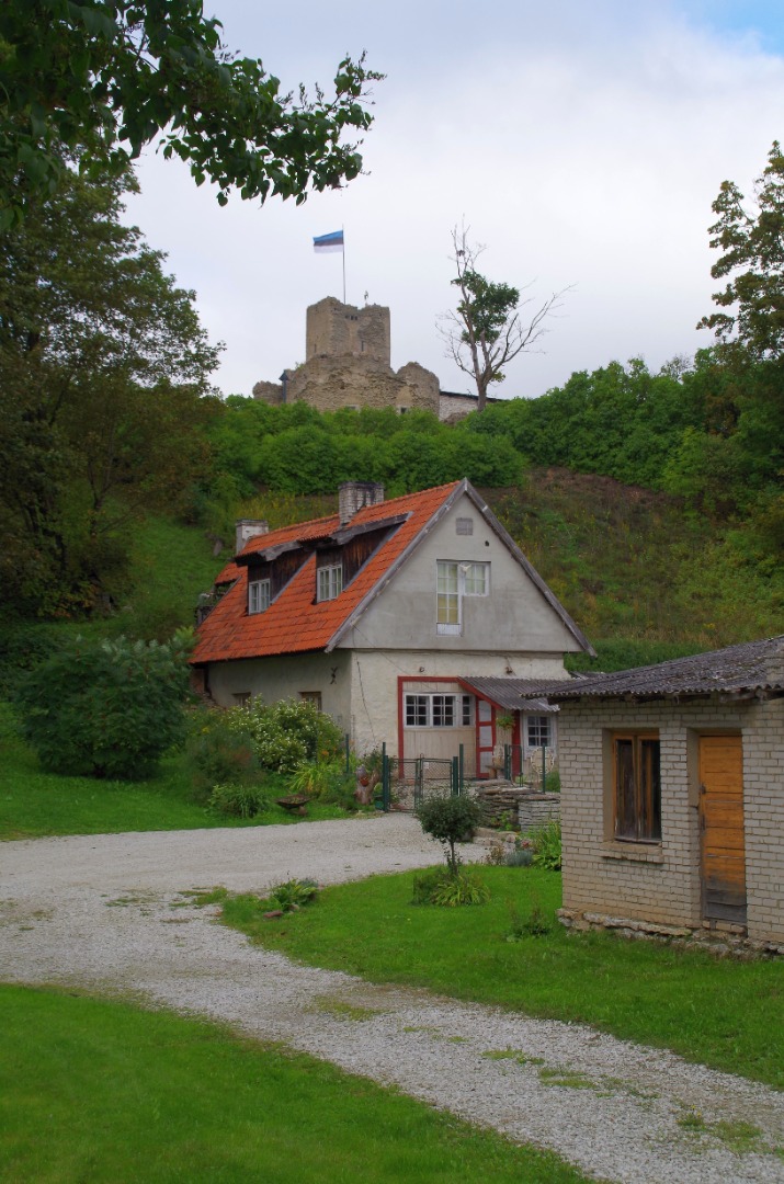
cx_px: 392
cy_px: 592
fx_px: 1969
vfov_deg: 33.5
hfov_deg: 22.5
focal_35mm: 60
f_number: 11
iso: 200
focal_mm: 40
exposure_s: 1/200
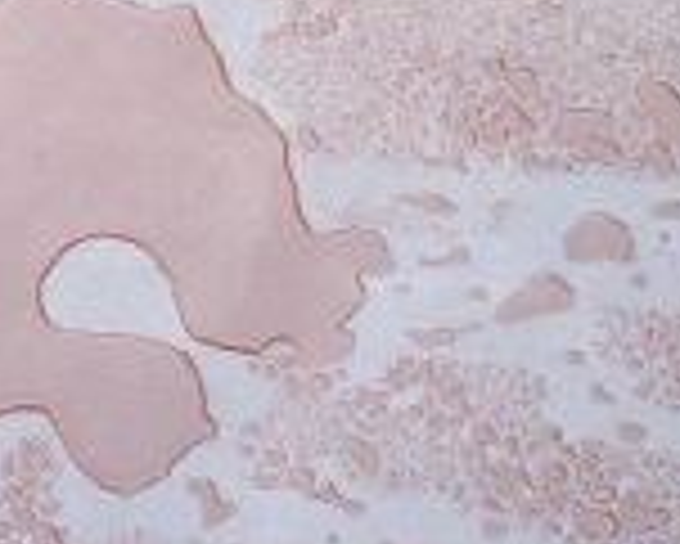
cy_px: -668
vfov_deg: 7.6
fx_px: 3867
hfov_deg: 10.0
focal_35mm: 192
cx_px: 72
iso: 80
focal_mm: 5.5
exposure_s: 1/250
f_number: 2.8
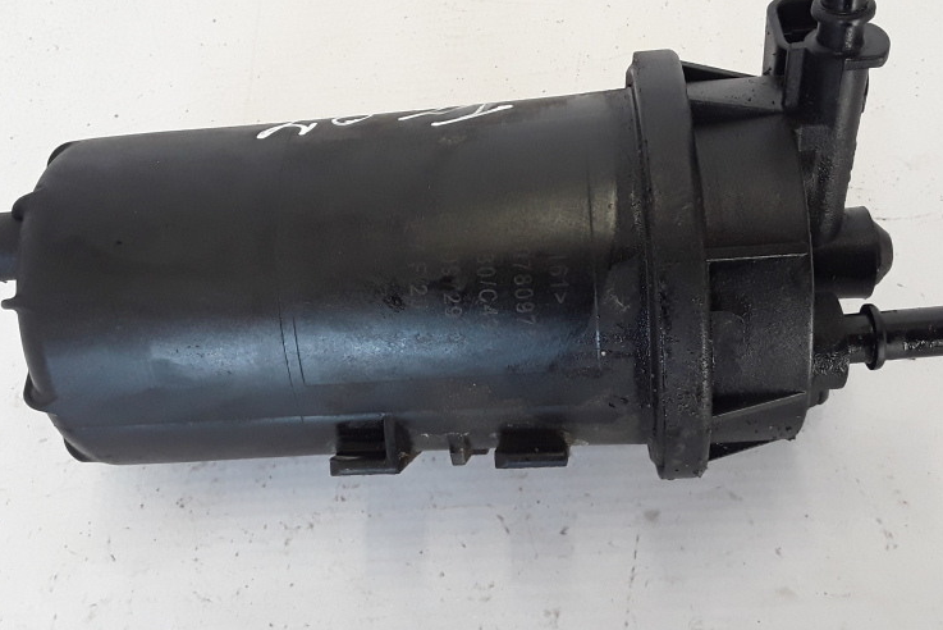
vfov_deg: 34.2
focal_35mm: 39
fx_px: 1022
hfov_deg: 49.5
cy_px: 314
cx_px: 457
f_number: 1.9
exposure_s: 1/100
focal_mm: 2.91
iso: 80
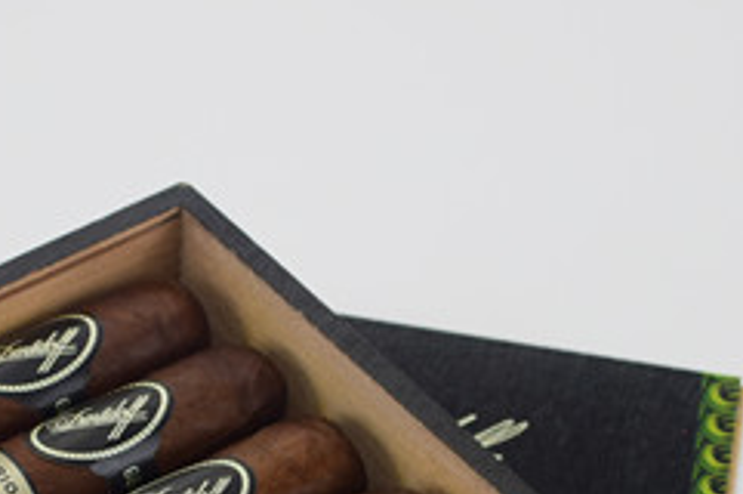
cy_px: 608
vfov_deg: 8.3
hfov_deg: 12.5
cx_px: 77
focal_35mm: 164
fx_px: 3371
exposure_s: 1/125
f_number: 6.3
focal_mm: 35
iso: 400
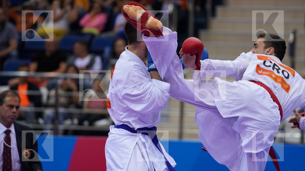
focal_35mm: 312
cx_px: 153
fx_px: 2523
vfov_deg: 3.9
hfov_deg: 6.9
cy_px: 86
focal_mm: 198
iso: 1000
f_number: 2.8
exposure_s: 1/1000
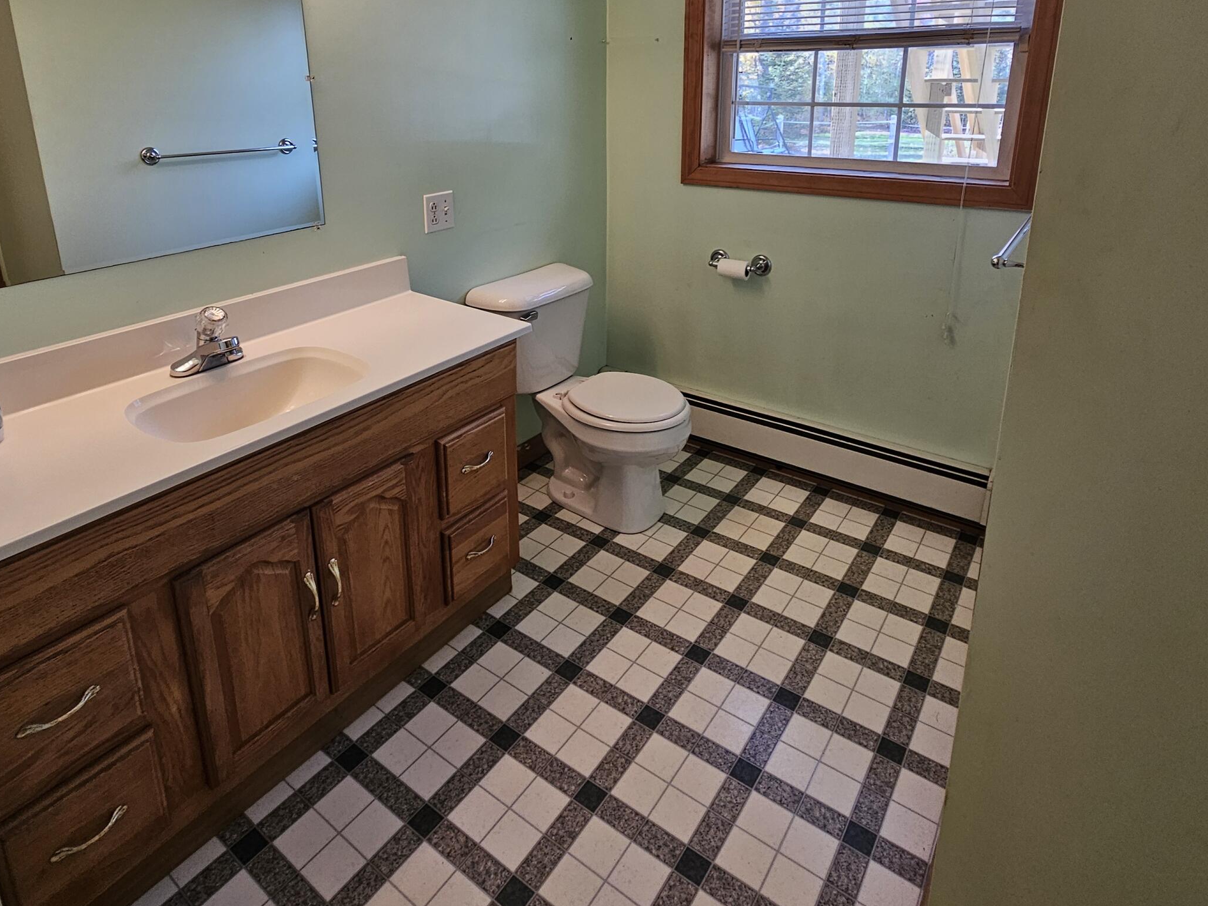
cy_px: 282
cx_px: 585
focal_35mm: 19
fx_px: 663
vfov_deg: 66.3
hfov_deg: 84.6
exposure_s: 1/60
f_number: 2.2
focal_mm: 2.2
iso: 80
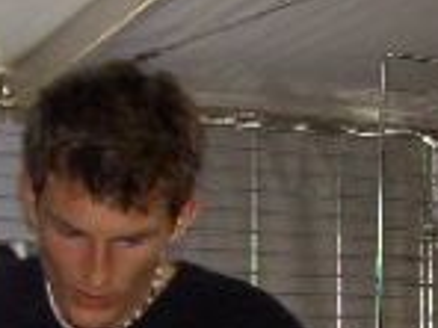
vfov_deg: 8.5
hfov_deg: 11.1
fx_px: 2138
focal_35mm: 169
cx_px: 716
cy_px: 532
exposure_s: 1/60
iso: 200
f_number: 2.8
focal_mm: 8
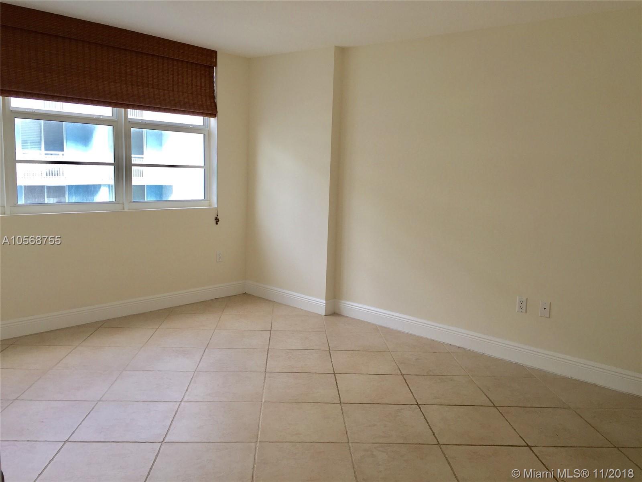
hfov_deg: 61.7
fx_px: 538
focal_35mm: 29
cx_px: 321
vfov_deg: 48.2
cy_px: 241
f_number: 2.2
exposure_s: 1/40
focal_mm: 4.15
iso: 32
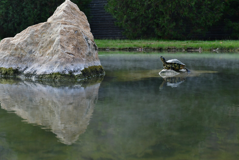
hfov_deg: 29.8
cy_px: 62
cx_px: 118
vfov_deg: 20.1
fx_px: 449
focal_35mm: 68
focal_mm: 35
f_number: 6.3
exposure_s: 1/500
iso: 200
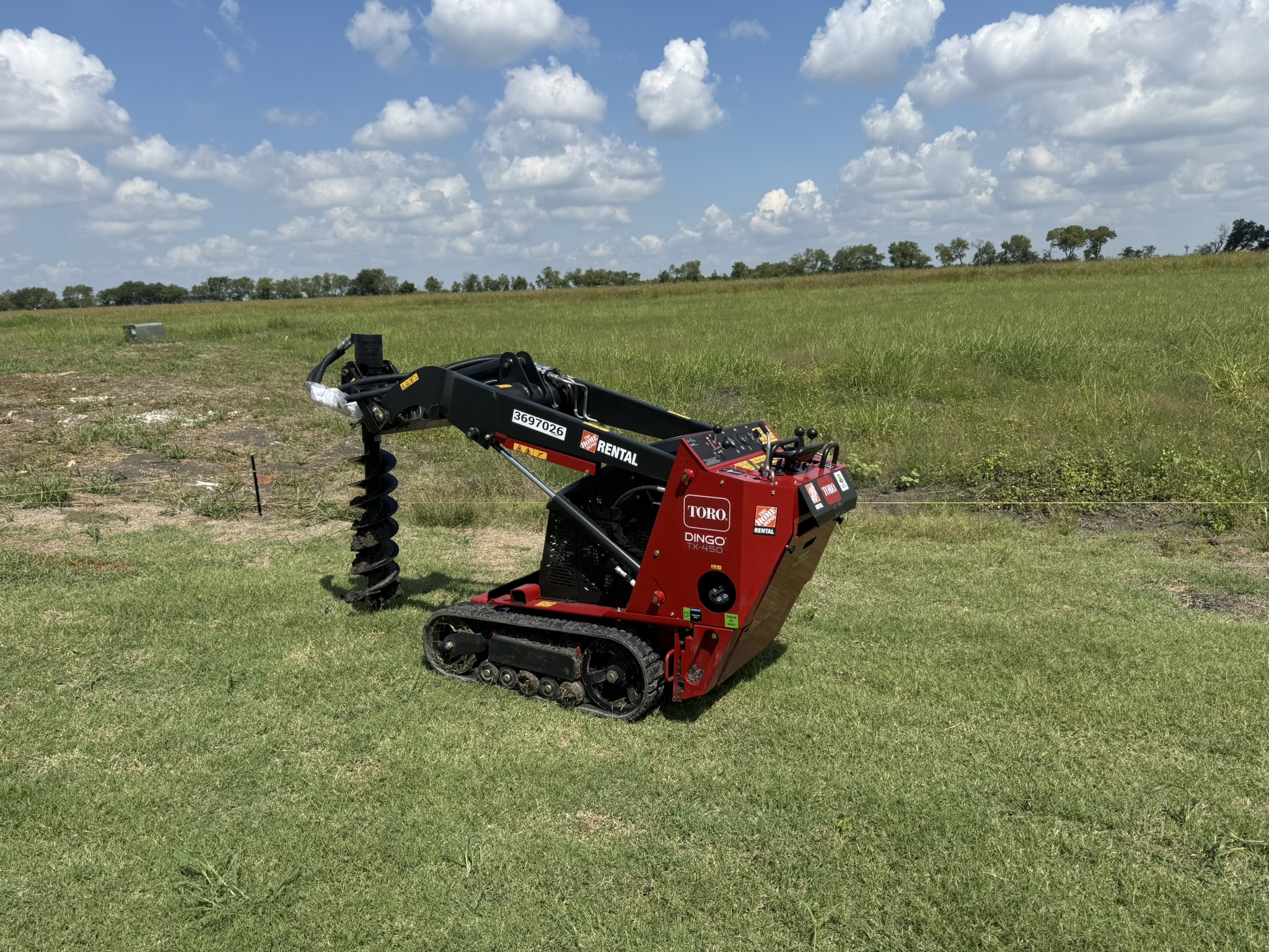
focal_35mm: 24
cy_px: 476
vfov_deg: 56.8
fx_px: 880
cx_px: 634
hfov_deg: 71.6
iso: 80
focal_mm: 6.76
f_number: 1.78
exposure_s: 1/6173
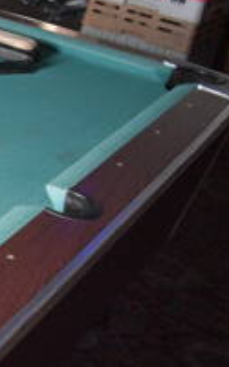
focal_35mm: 84
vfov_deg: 24.5
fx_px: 839
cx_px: -278
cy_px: 248
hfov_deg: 12.8
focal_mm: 18
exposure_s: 1/125
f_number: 3.5
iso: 3200
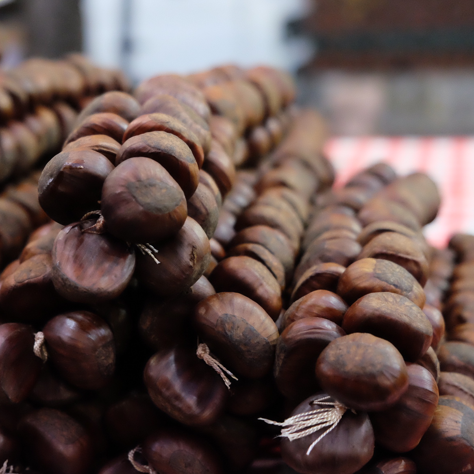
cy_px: 236
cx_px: 204
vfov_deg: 26.1
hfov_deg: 26.1
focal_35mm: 66
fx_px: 1022
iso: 6400
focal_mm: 34.3
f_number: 3.6
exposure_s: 1/120
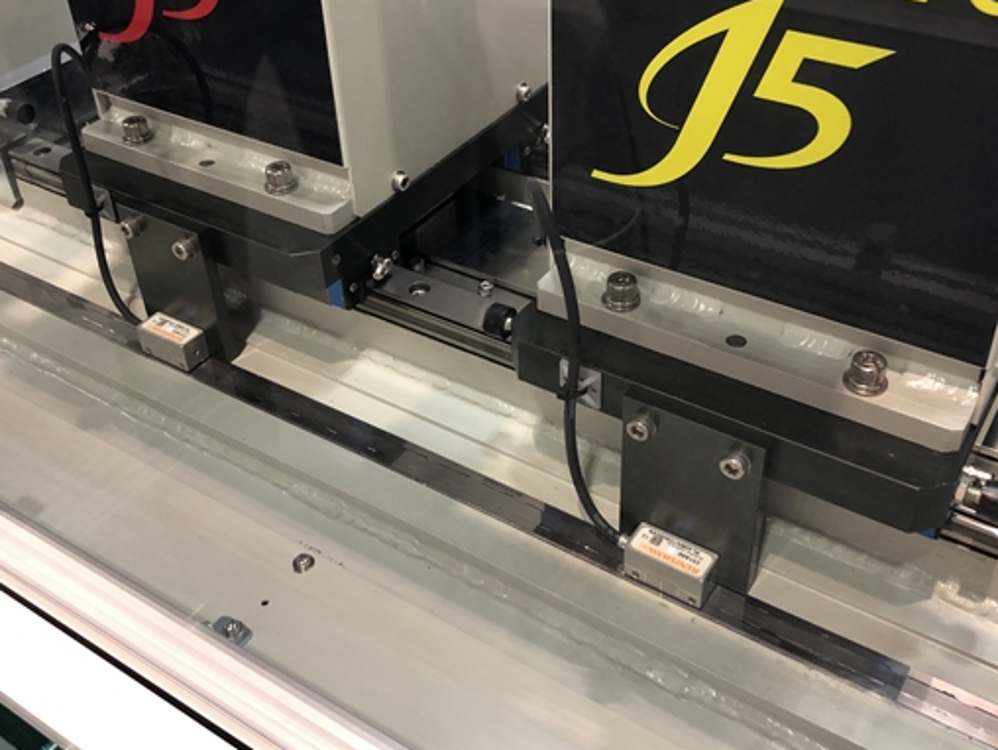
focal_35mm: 38
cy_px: 330
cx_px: 503
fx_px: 1097
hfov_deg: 48.9
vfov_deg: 37.7
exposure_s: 1/30
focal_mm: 3.99
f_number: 1.8
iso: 40
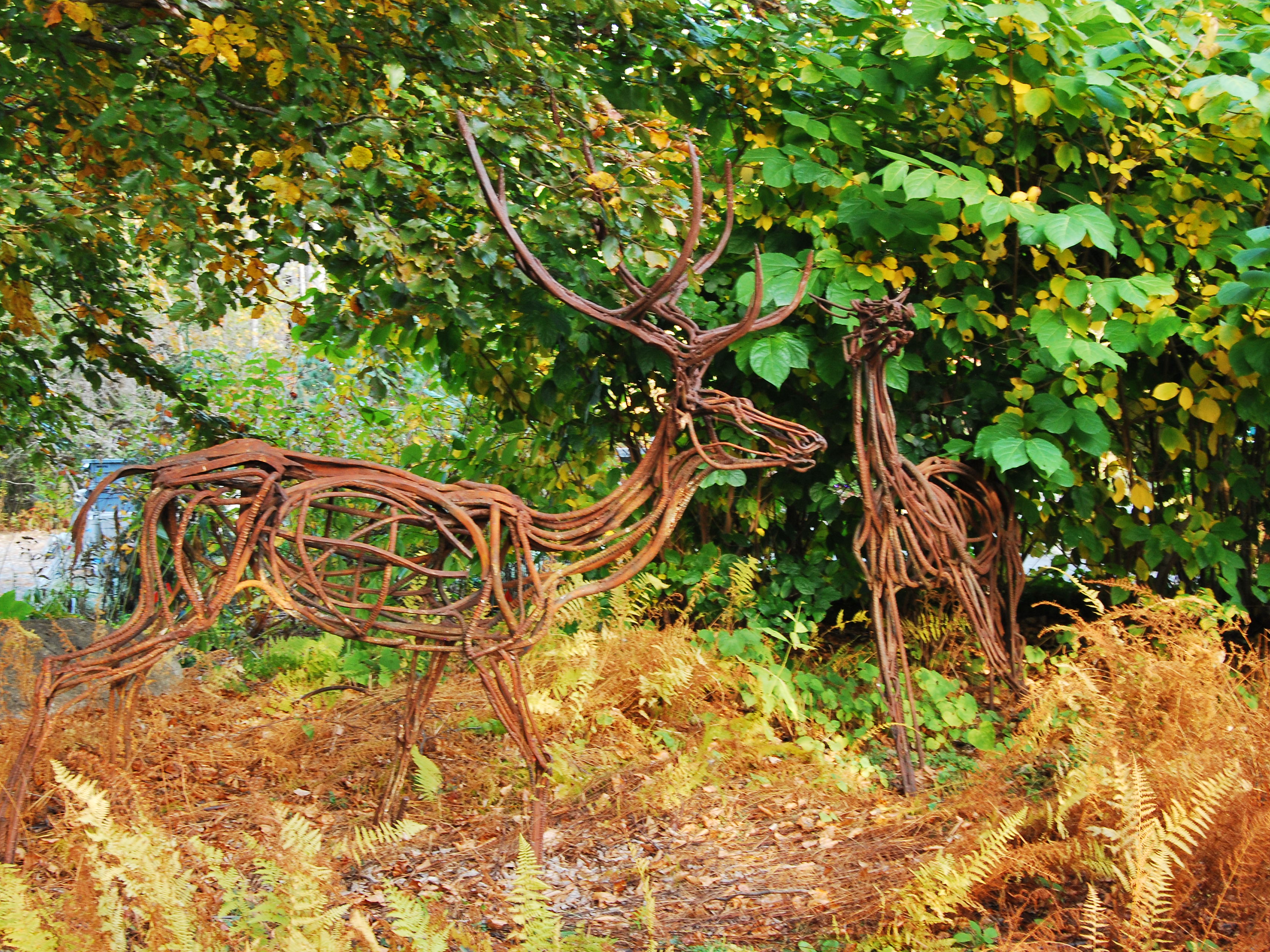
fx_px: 1688
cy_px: 477
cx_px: 564
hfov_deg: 41.2
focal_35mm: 46
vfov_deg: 31.5
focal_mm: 28
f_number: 9
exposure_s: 1/15
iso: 400
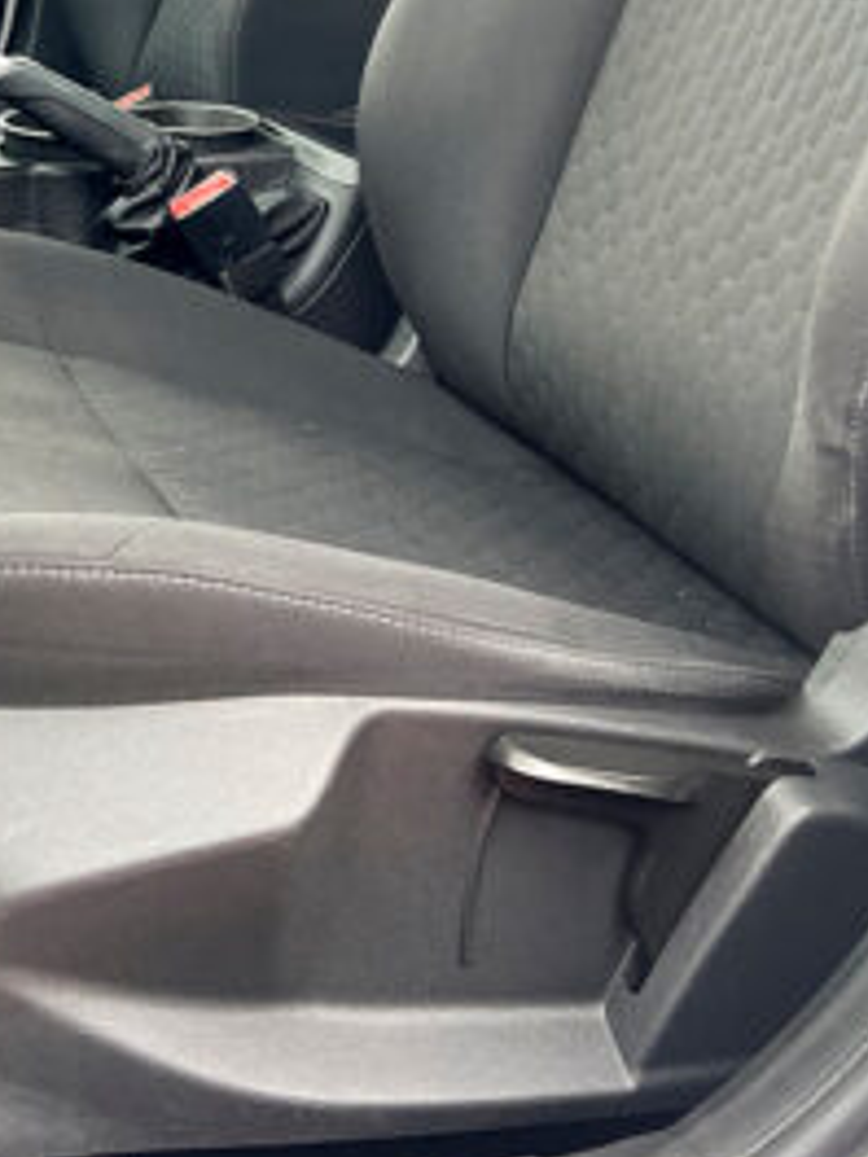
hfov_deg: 23.0
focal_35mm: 62
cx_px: 64
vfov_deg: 28.8
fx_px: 2073
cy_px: -61
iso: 64
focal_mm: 5.7
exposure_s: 1/161
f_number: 1.5
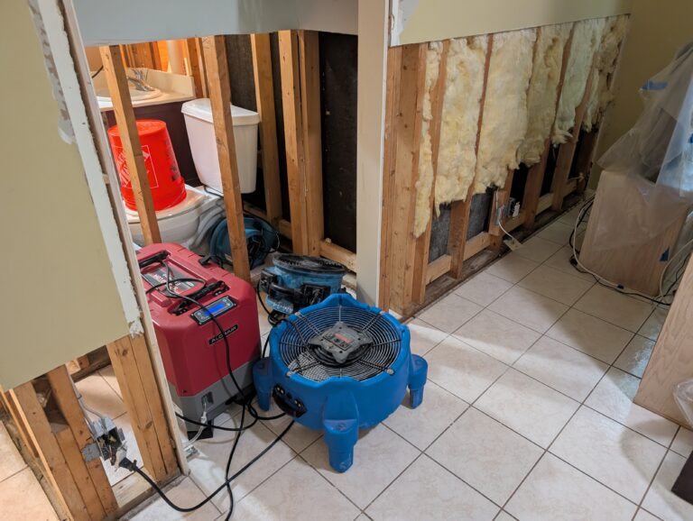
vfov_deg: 56.9
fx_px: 481
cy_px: 260
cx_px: 346
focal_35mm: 24
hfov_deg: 71.5
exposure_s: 1/120
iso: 343
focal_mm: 6.9
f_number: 1.68
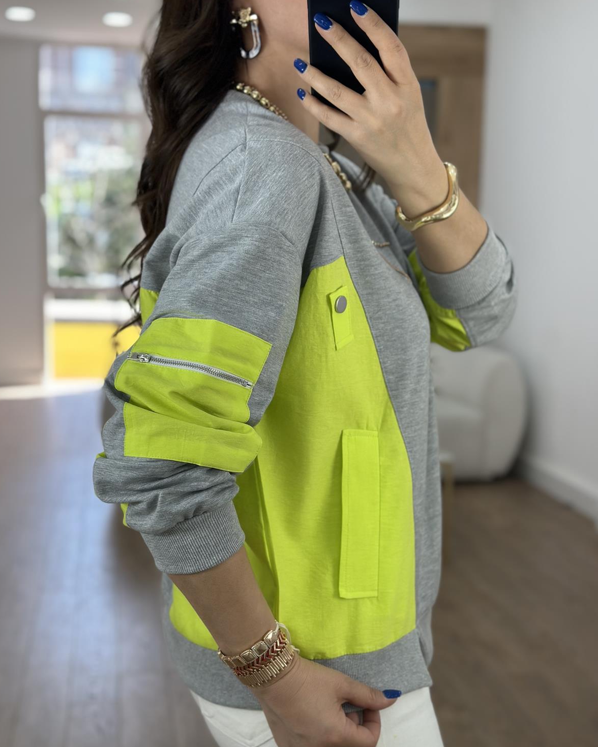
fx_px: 1128
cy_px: 401
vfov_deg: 36.6
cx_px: 297
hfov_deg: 29.7
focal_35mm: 51
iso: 80
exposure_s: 1/286
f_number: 1.78
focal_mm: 6.86
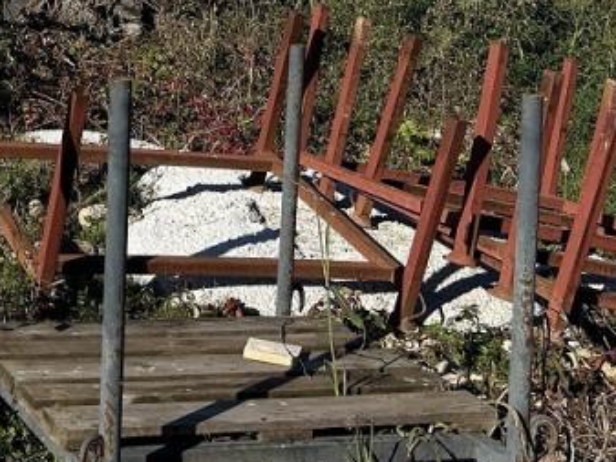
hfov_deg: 24.7
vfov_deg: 18.5
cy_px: -142
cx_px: -48
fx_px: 1317
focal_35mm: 74
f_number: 1.5
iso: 50
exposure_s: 1/5587
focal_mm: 5.7
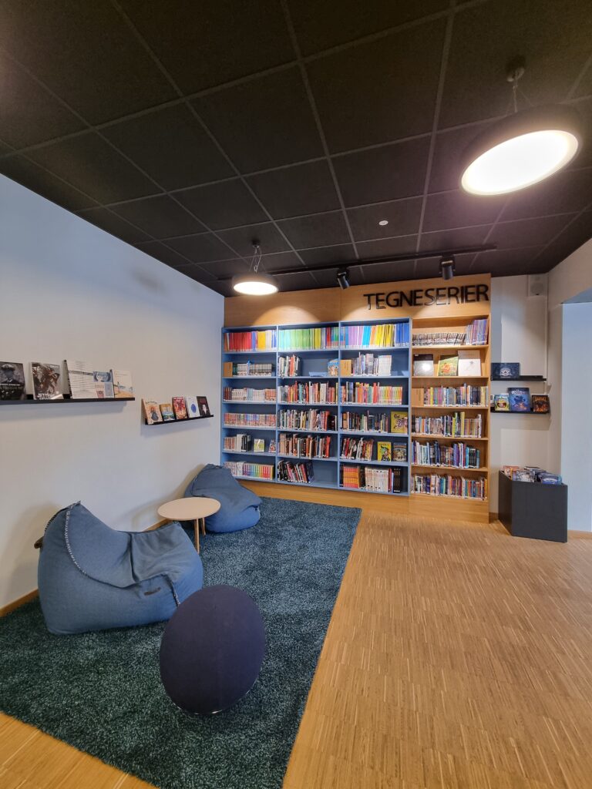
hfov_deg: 89.9
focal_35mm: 13
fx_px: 296
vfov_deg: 106.2
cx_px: 296
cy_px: 394
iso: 320
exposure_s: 1/50
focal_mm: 2.2
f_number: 2.2
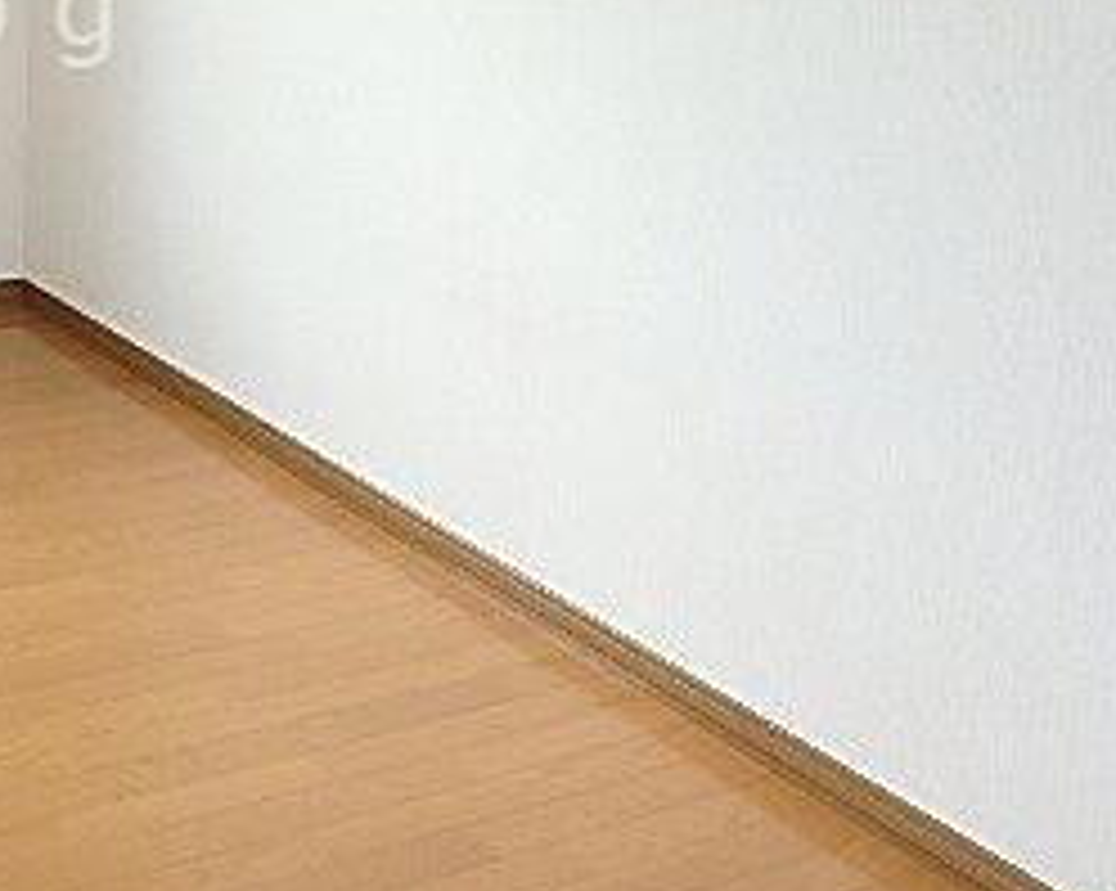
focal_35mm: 53
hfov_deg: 30.8
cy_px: 14
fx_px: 1749
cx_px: -171
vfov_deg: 27.1
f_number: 3.5
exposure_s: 1/60
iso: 200
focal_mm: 3.7
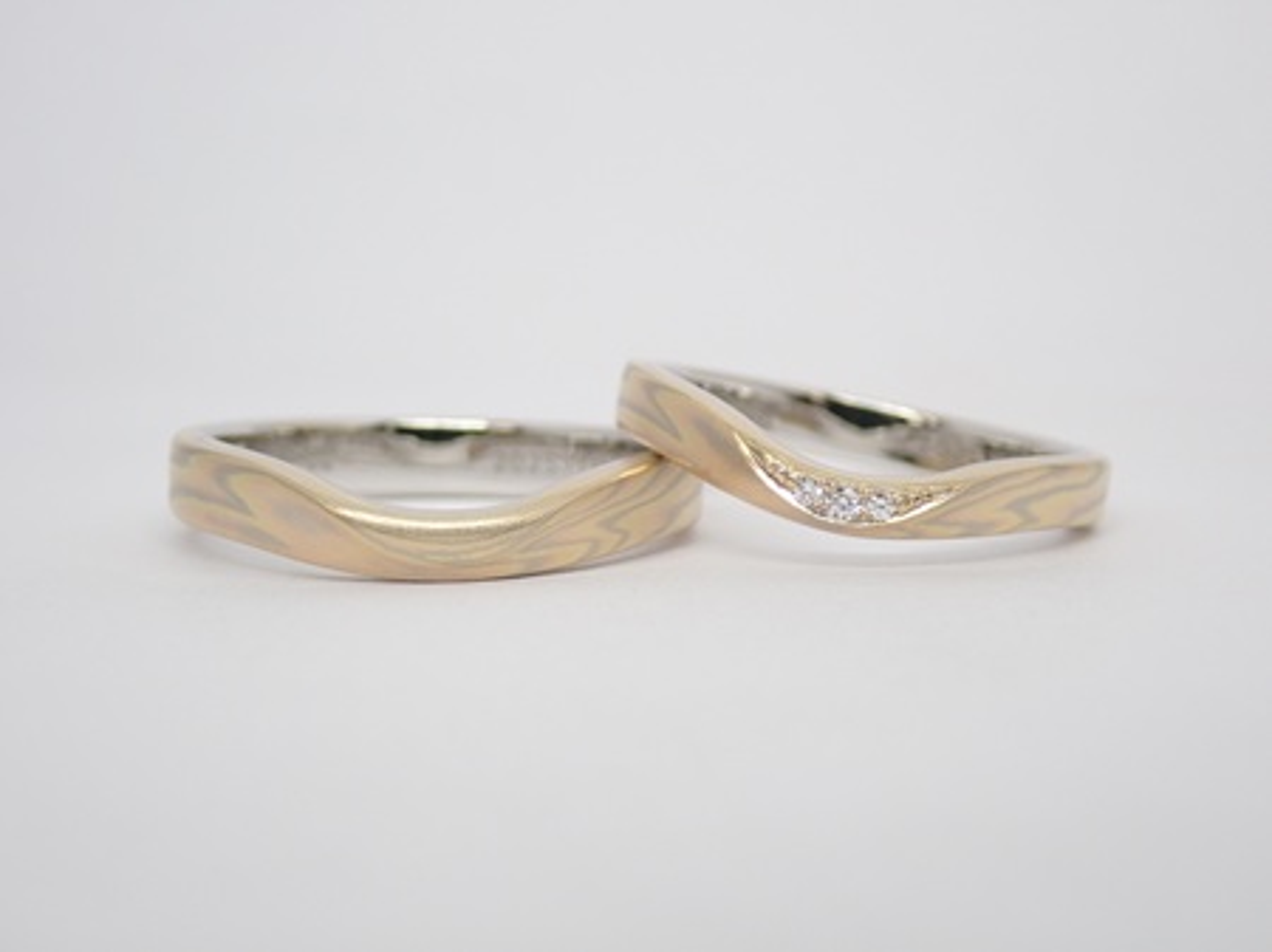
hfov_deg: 25.3
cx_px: 636
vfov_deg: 19.1
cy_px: 476
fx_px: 2828
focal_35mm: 77
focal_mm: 13.65
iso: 200
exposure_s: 1/125
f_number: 4.1
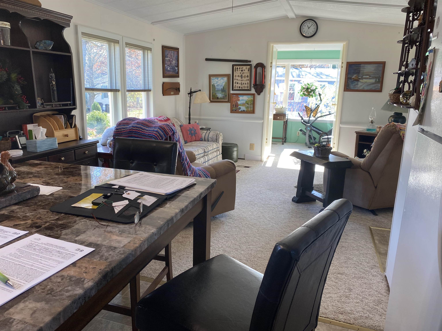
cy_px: 166
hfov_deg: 67.3
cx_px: 221
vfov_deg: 53.1
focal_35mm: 26
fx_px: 332
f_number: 1.8
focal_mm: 4.25
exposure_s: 1/120
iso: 100
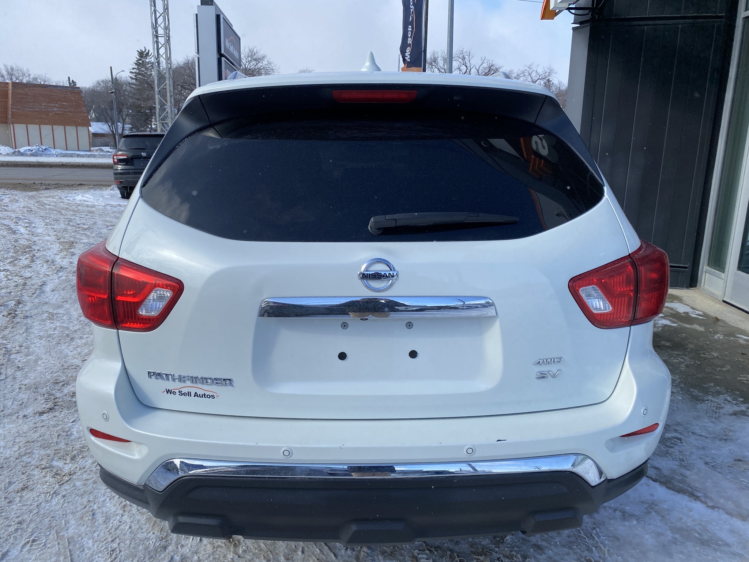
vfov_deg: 53.1
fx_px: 563
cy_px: 281
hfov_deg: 67.3
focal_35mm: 26
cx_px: 374
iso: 32
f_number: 1.8
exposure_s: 1/2571
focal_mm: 4.25
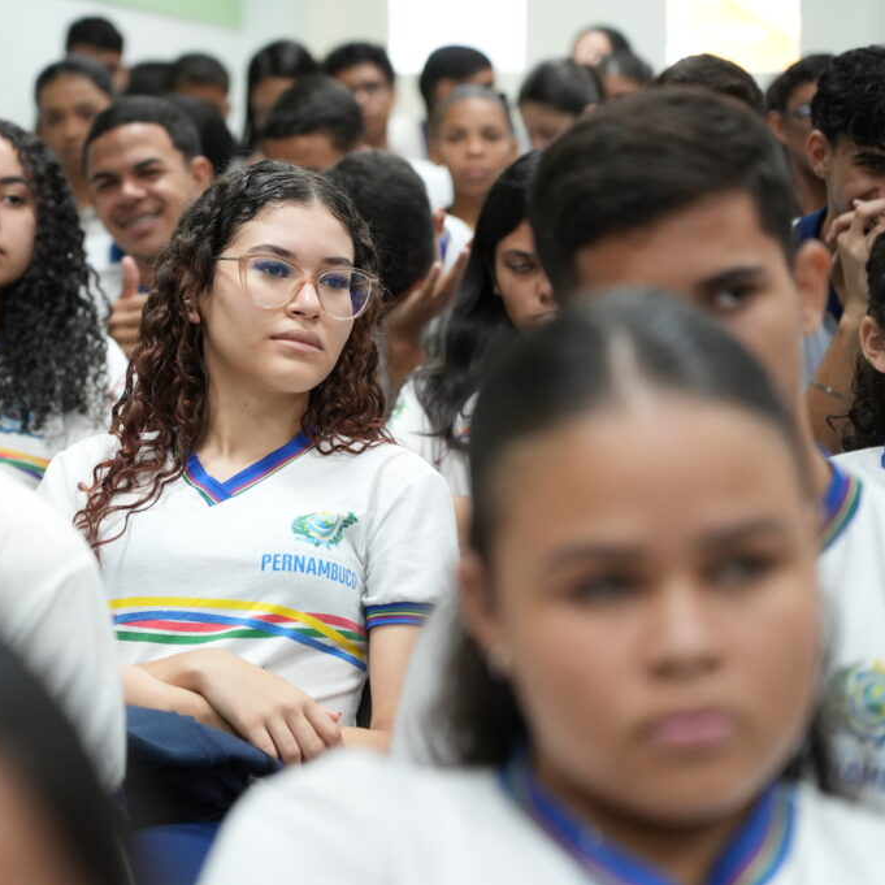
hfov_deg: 13.1
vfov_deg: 13.1
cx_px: 221
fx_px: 3847
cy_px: 442
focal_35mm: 133
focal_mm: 104
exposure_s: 1/125
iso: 3200
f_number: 4
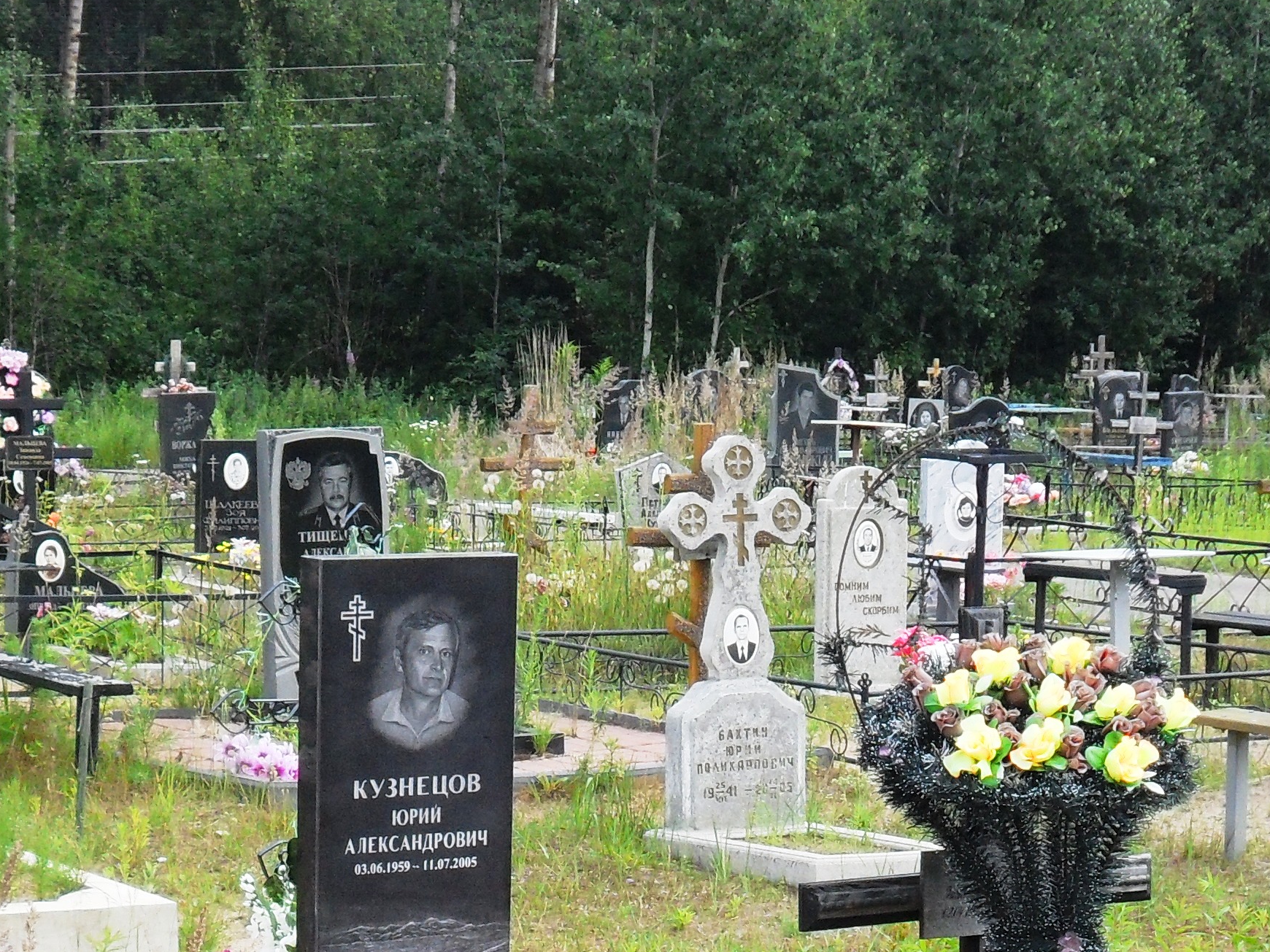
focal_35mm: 109
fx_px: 3999
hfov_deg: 18.0
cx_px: 495
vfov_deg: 13.4
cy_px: 932
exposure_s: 1/180
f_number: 5
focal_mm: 9.3
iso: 100
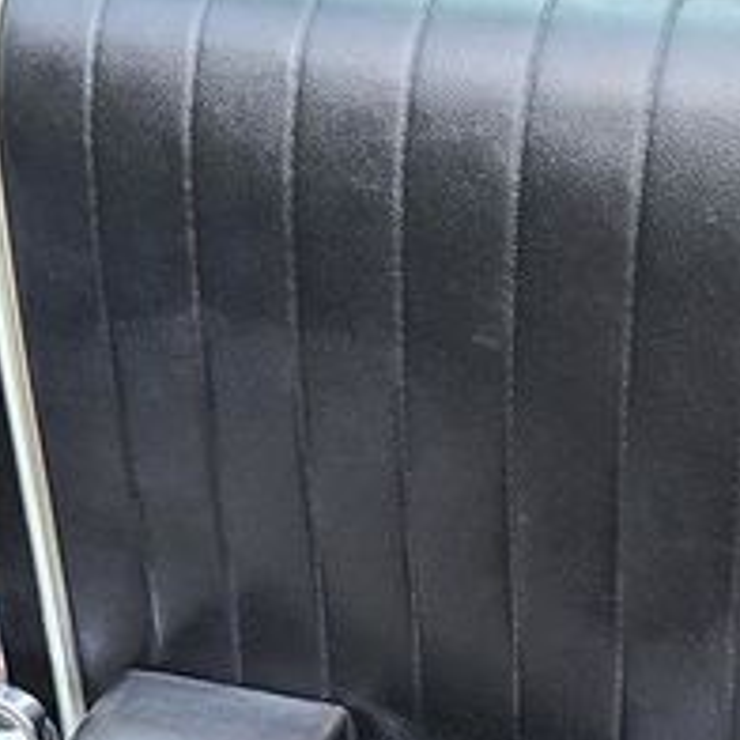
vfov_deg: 22.3
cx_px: 321
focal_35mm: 75
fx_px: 1814
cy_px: 714
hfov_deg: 23.0
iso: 80
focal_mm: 5.4
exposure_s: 1/59
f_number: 1.8
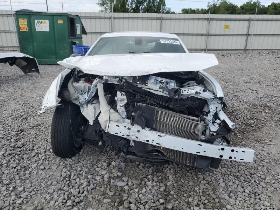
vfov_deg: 53.1
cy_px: 105
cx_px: 140
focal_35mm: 26
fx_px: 210
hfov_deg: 67.3
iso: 50
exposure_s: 1/1429
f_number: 1.5
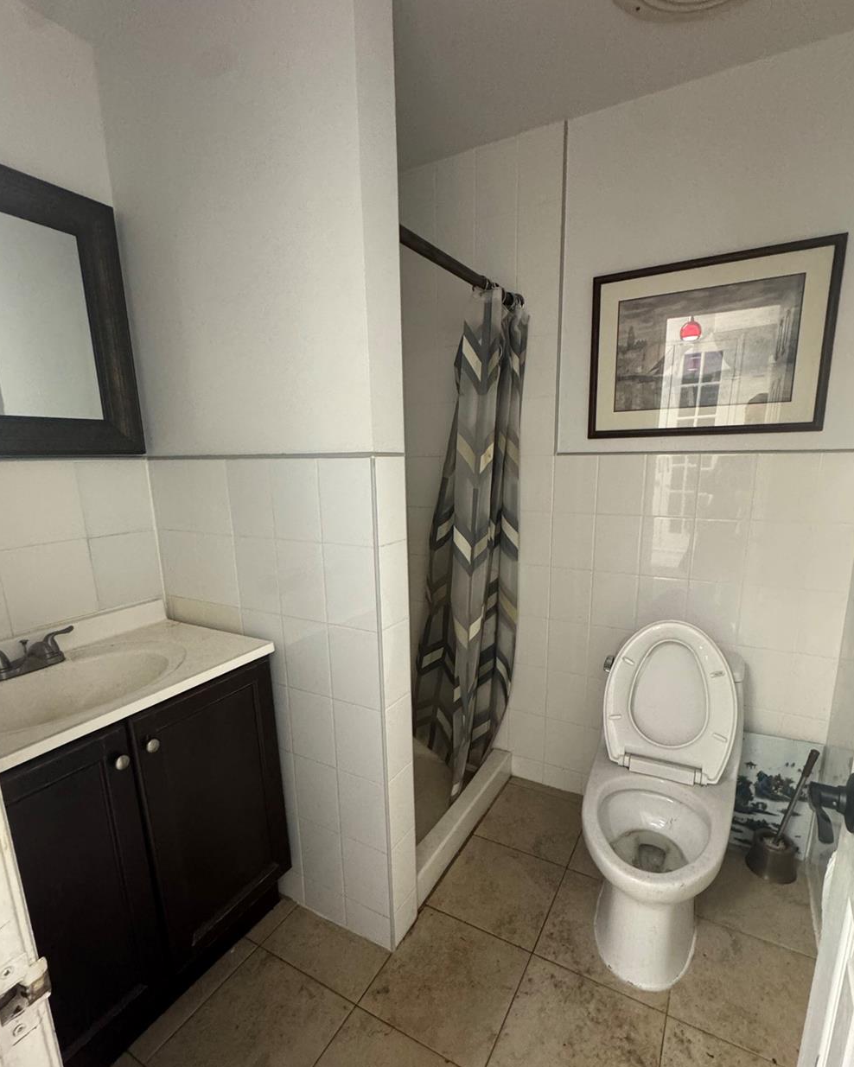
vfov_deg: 89.5
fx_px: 537
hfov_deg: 77.0
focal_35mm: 17
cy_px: 574
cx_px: 431
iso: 640
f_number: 2.2
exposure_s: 1/60
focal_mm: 2.22
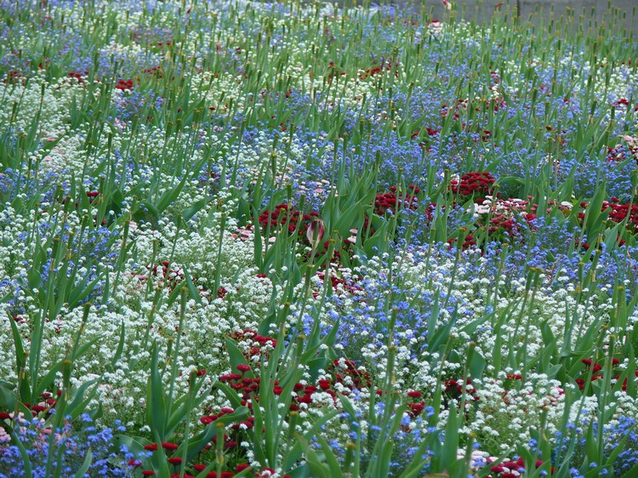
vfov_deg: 7.0
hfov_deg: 9.3
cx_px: 319
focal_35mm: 212
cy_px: 239
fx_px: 3906
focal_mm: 44.8
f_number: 3.6
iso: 100
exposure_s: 1/100
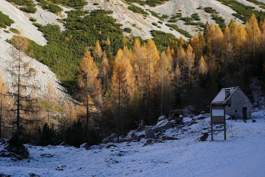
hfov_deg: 46.4
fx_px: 309
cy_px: 88
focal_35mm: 42
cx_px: 132
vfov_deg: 31.9
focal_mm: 42
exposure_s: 1/60
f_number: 11
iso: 100
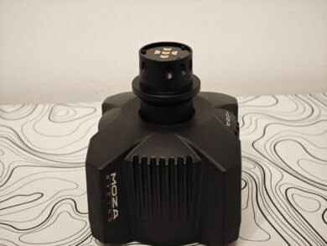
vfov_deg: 19.7
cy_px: 123
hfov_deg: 26.0
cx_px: 164
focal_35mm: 75
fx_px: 709
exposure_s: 1/100
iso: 800
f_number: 1.8
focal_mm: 12.28
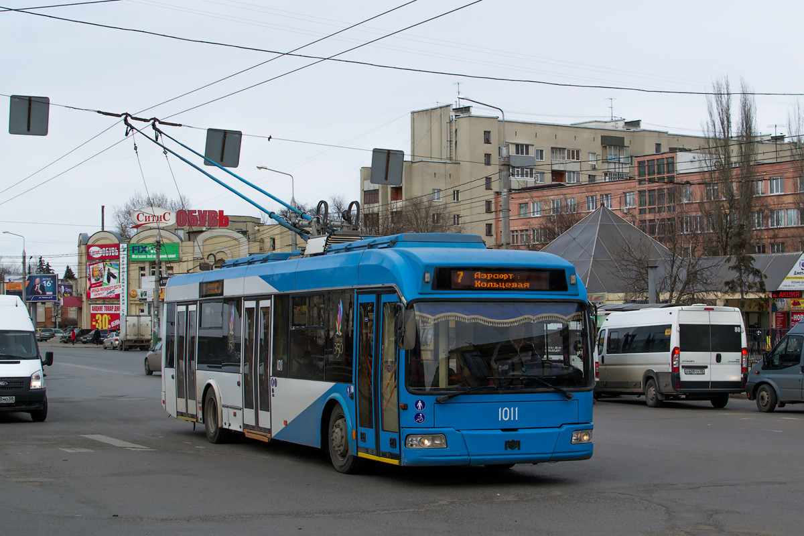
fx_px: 1172
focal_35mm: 52
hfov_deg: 37.9
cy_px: 268
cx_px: 402
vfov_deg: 25.8
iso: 200
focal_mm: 35
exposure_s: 1/800
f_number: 6.3
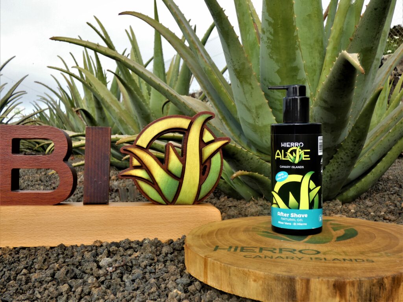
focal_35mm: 35
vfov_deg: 40.7
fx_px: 407
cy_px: 151
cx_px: 202
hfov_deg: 52.6
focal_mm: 6.2
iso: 80
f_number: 3.4
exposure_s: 1/250
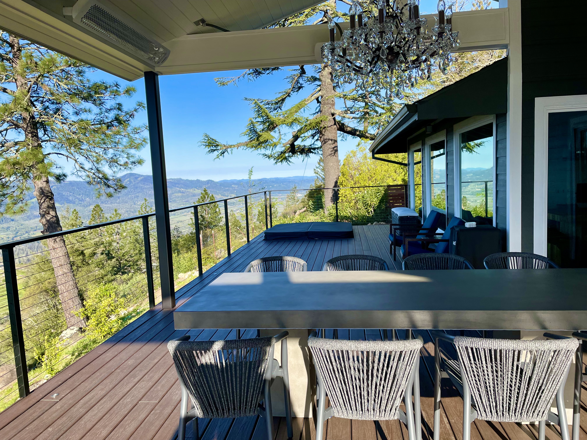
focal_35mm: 26
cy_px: 220
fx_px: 441
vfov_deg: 53.1
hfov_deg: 67.3
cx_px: 294
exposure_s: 1/1618
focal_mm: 4.2
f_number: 1.6
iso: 32
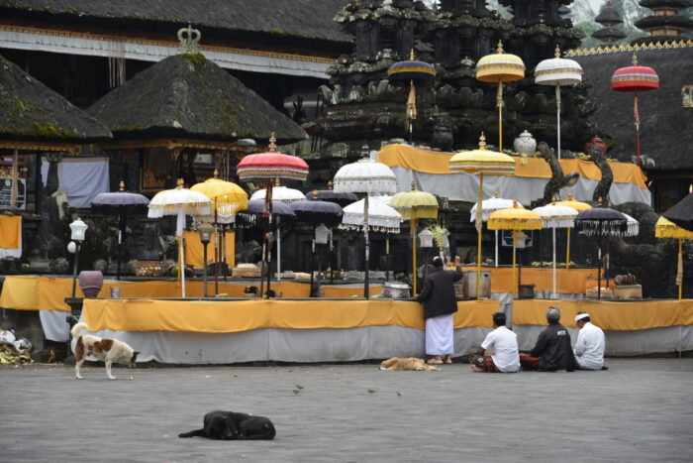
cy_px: 232
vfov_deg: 12.2
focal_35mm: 112
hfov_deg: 18.3
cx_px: 346
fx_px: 2156
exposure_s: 1/125
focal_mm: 112
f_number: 5.3
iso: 125
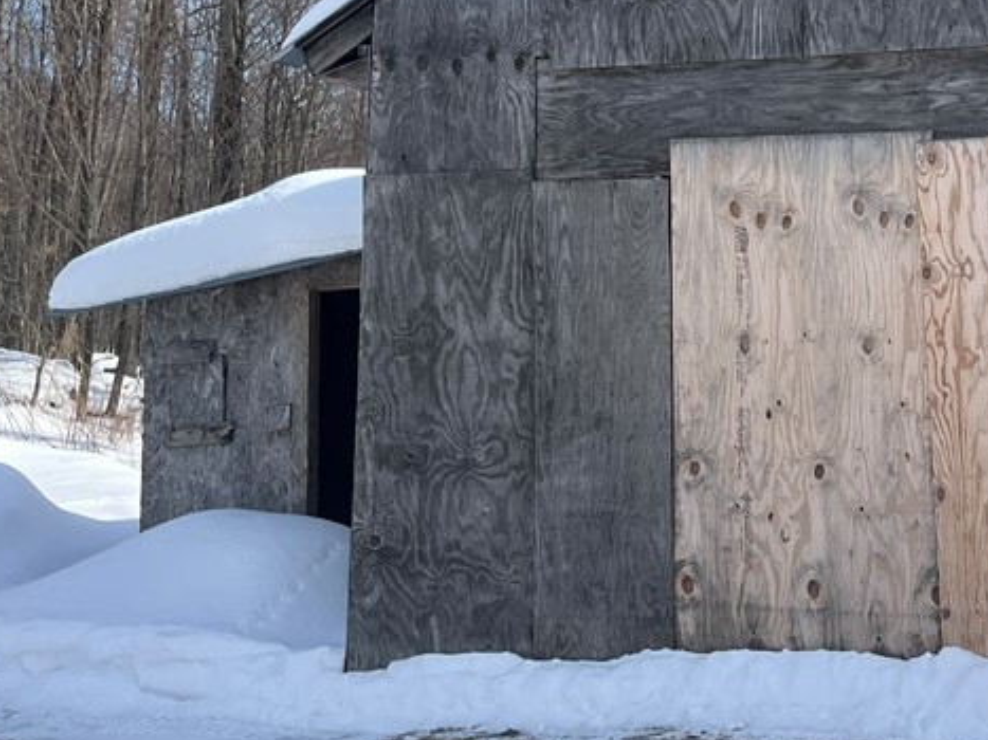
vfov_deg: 25.1
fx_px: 1626
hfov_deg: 31.6
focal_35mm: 57
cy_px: 110
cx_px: 952
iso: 50
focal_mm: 5.1
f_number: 1.6
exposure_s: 1/2825
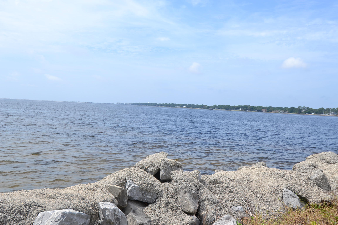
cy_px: 112
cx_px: 169
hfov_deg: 53.1
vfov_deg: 36.9
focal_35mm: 36
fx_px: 338
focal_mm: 24
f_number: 9
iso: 100
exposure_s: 1/320
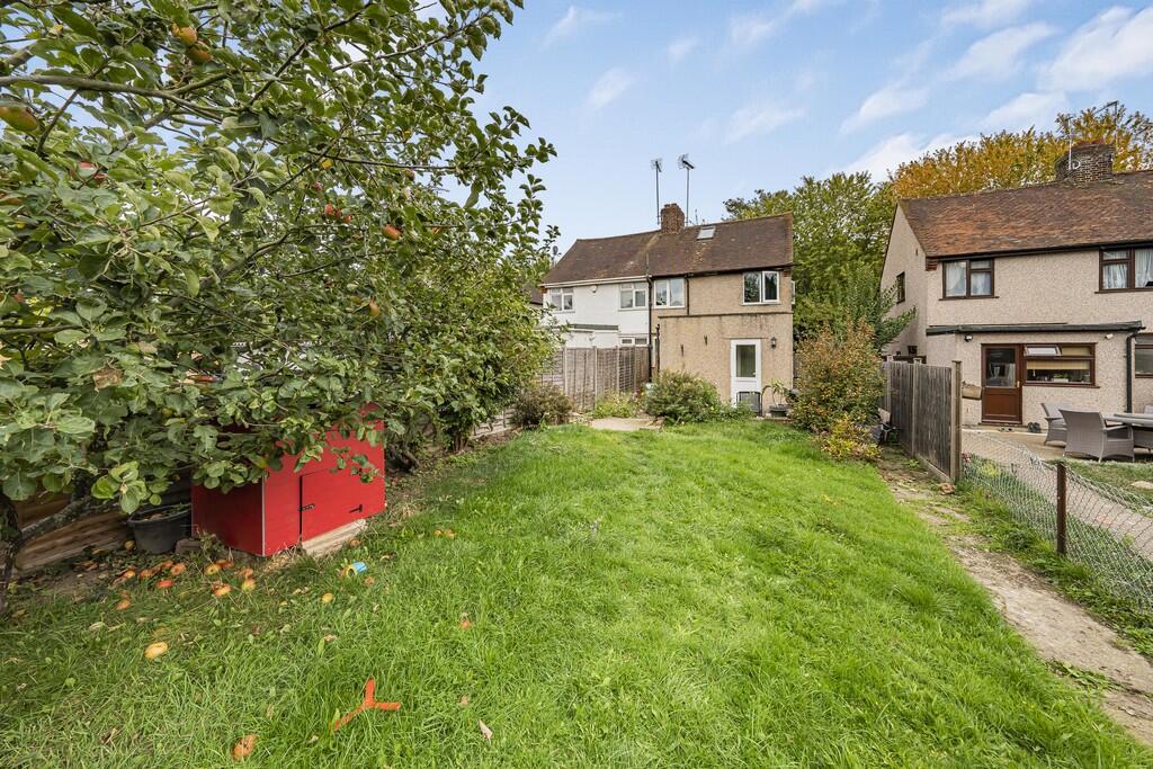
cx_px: 576
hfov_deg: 108.3
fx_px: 416
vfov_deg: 85.4
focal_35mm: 13
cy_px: 384
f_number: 9
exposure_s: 1/100
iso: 320
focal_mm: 13
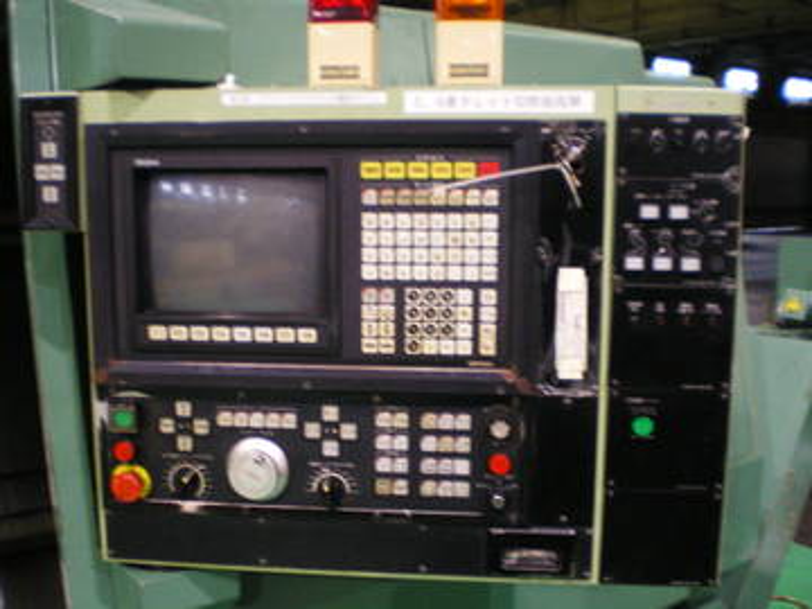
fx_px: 891
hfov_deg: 49.0
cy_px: 304
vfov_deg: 37.7
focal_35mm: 38
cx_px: 406
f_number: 3.1
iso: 400
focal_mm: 6.3
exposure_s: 1/8
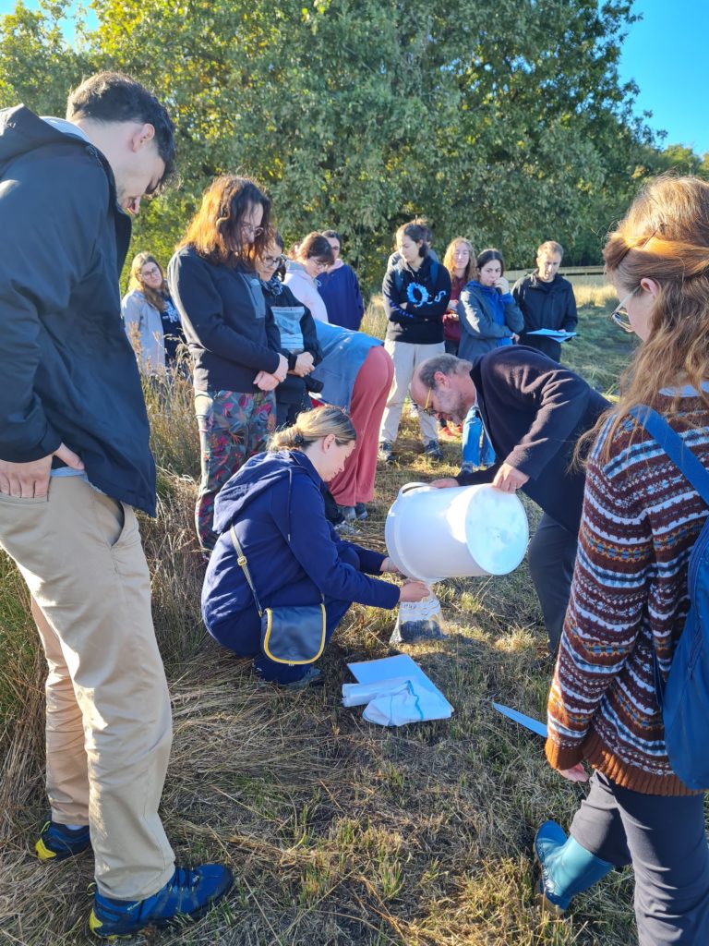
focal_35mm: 26
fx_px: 710
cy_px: 473
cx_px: 354
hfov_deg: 53.1
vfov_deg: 67.3
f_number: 1.8
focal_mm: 5.4
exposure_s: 1/293
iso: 50
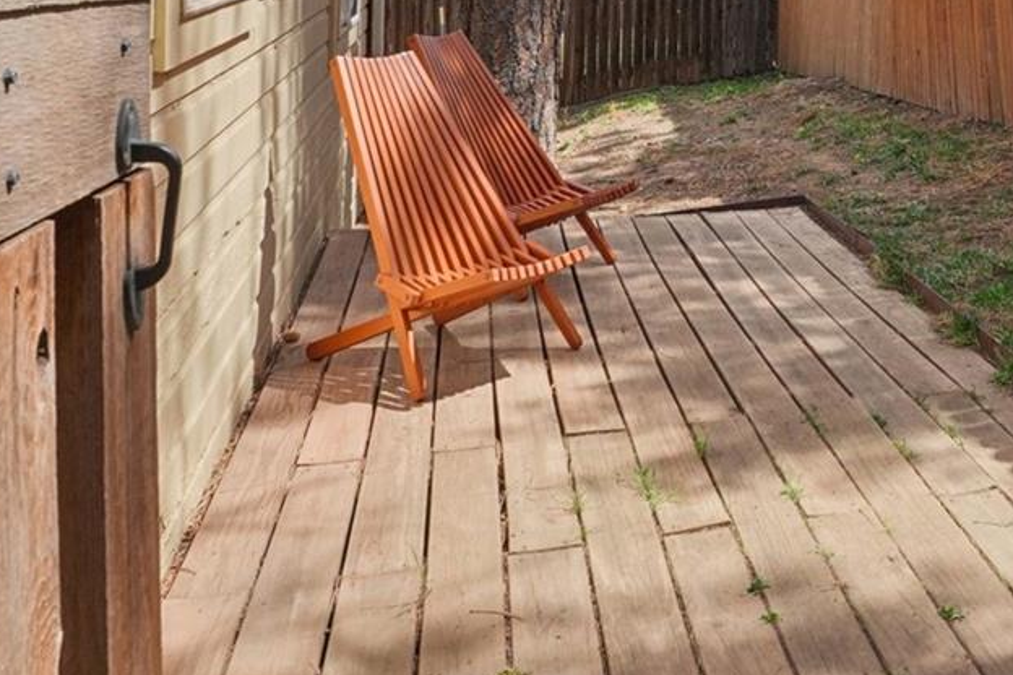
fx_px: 1190
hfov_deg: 41.9
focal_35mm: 42
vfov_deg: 28.5
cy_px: -88
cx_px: 937
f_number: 8
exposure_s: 1/200
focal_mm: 11
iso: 100
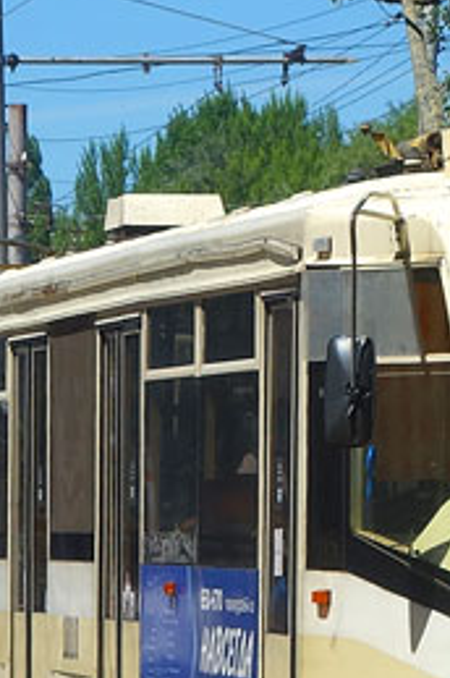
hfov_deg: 4.4
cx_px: 432
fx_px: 5846
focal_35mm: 311
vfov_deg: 6.6
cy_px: 105
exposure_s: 1/1000
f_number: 5
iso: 125
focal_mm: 25.02
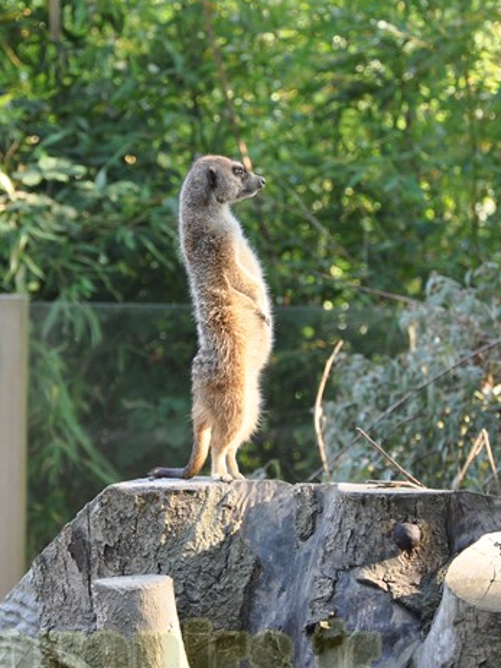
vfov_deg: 7.6
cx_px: 157
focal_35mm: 262
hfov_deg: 5.7
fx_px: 5048
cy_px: 346
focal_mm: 105
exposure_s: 1/60
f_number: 5.6
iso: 450
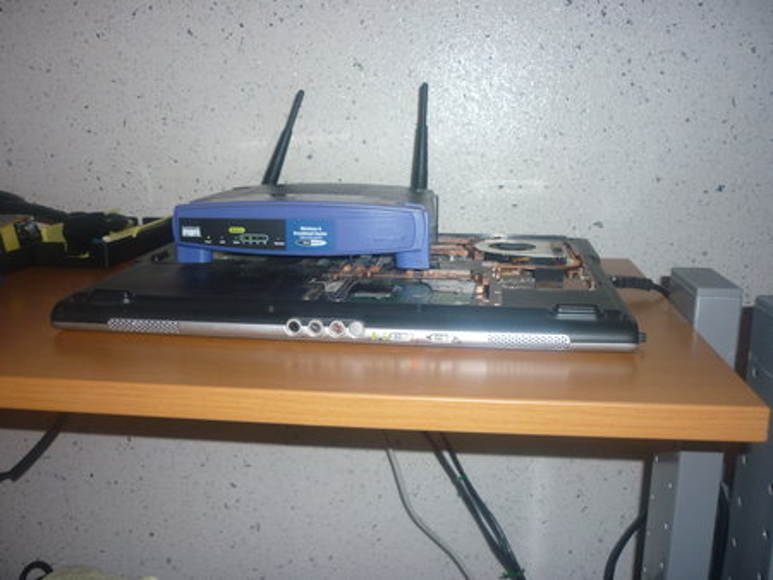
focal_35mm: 33
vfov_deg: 43.0
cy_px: 290
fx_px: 737
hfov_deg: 55.3
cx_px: 386
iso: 100
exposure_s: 1/30
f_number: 2.8
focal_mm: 5.5
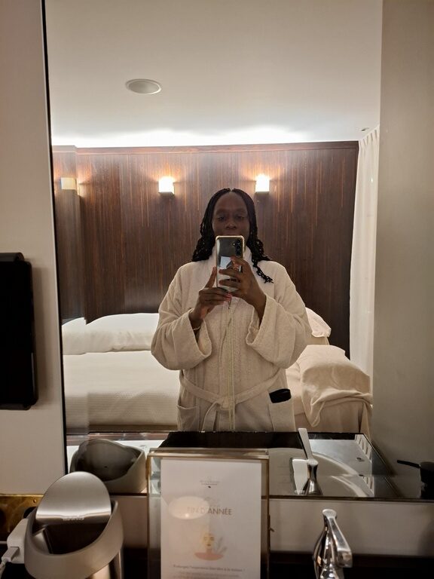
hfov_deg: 58.9
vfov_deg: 73.9
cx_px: 217
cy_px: 290
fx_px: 384
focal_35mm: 23
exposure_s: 1/17
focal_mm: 5.54
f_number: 1.8
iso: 1250
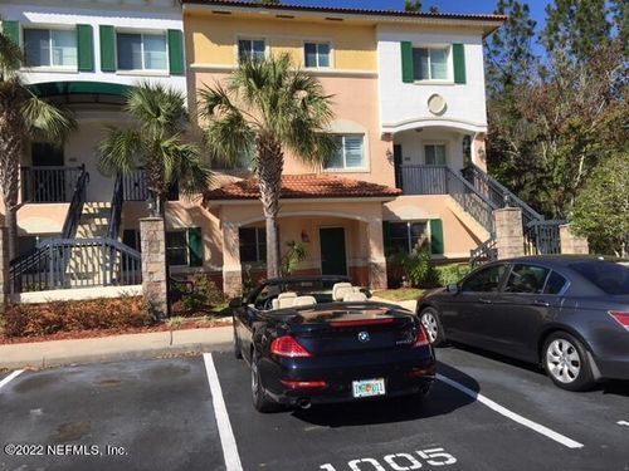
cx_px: 314
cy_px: 236
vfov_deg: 48.2
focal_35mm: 29
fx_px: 527
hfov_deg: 61.7
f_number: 2.2
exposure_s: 1/1923
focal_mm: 4.15
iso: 25
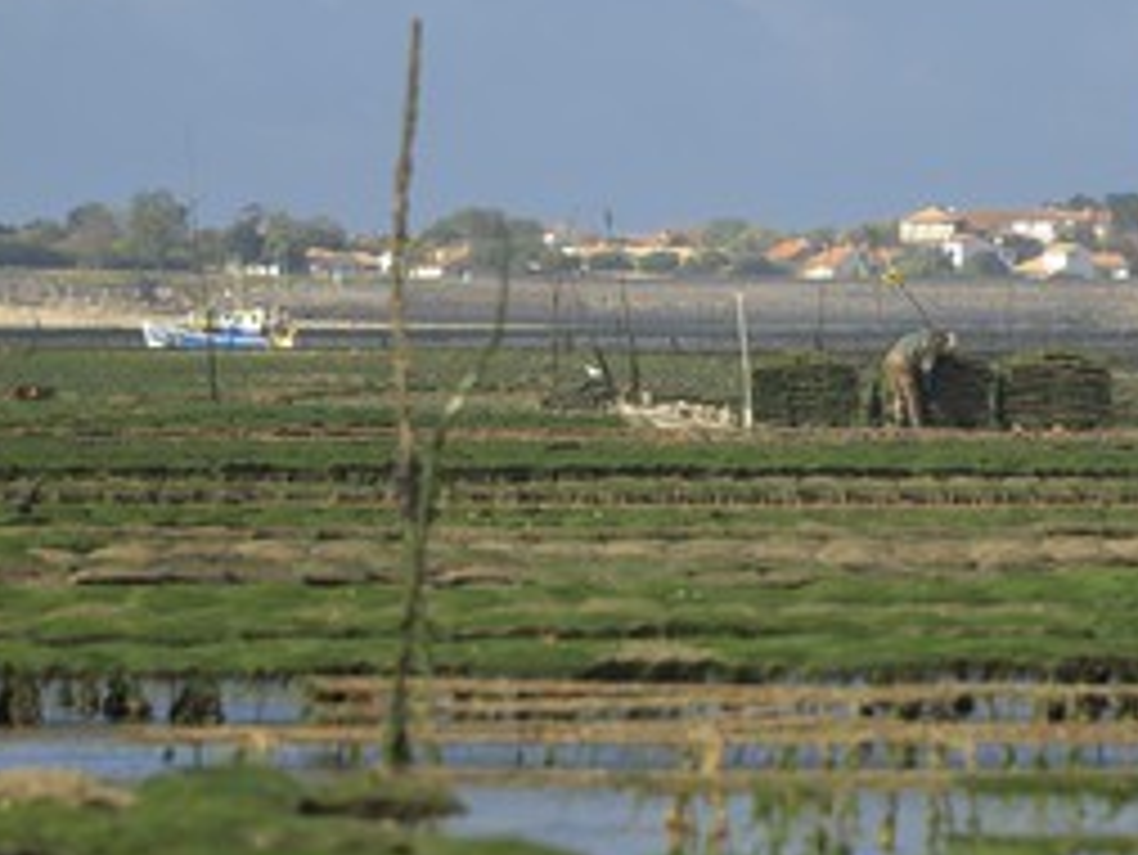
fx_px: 15787
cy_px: 428
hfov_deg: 4.1
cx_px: 699
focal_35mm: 480
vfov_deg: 3.1
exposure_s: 1/400
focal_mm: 200
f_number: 4
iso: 100
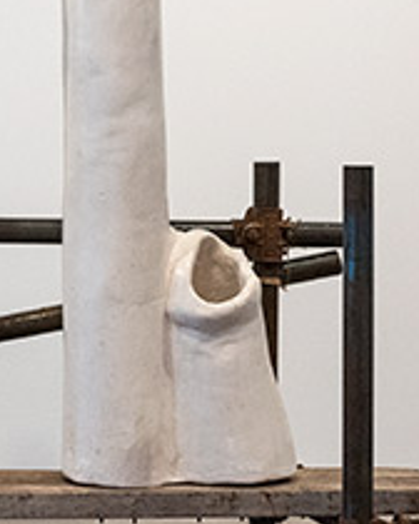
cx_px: -141
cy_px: 114
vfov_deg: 18.3
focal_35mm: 104
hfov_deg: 14.2
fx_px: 1612
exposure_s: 1/125
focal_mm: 30
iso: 1000
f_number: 7.1
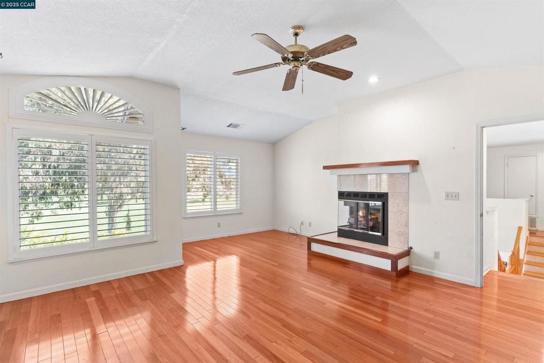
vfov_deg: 70.5
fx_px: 257
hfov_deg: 93.3
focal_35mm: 17
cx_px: 272
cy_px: 182
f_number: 5.6
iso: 4000
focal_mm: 17
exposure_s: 1/30
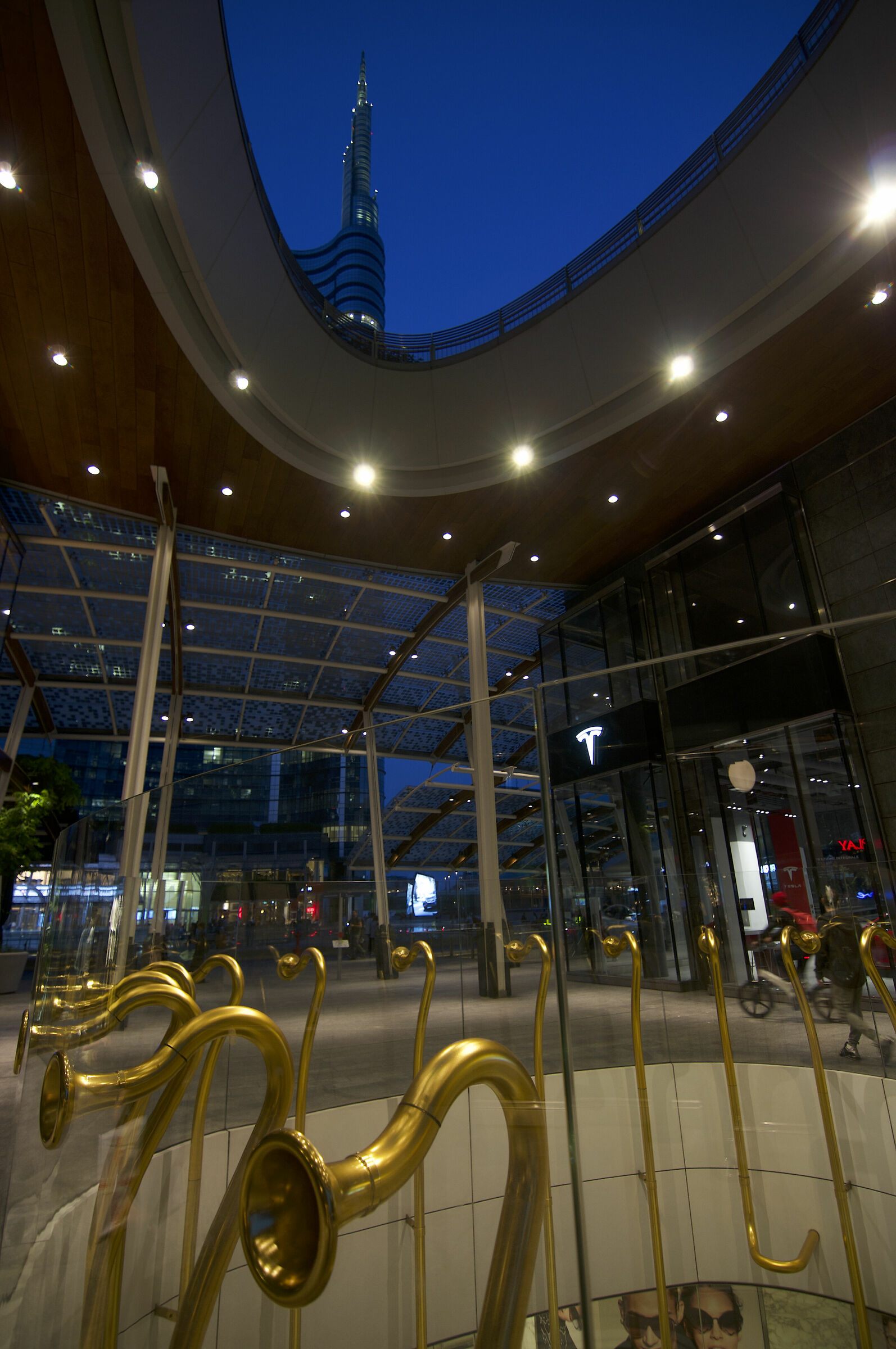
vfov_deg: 95.0
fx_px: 618
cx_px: 448
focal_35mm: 16
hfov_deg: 71.9
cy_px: 674
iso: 200
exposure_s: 1/30
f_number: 2.8
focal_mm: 11
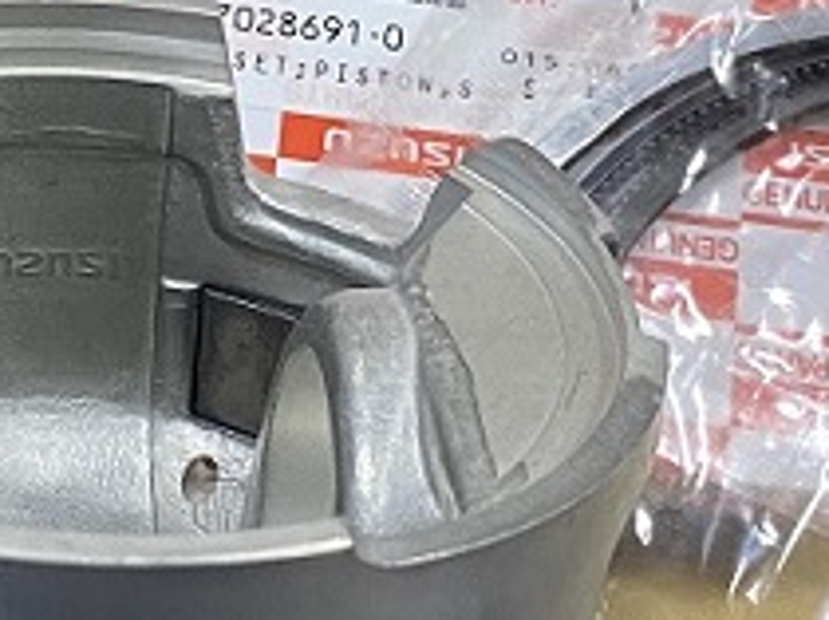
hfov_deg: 16.1
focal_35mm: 120
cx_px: -8
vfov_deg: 12.0
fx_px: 2871
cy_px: -132
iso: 200
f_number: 1.8
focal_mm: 4.25
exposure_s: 1/50
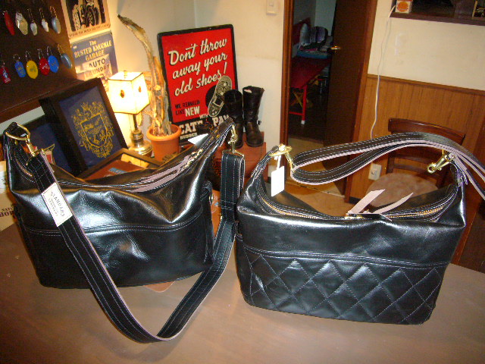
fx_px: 392
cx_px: 242
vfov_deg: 49.7
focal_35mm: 28
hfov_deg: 63.4
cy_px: 182
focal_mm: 4.6
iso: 160
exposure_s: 1/8
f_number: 2.8
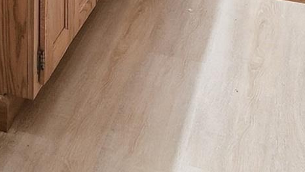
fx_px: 873
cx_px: -147
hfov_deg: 17.8
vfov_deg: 9.0
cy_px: -353
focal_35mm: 108
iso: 250
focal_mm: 16
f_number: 9
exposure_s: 1/6
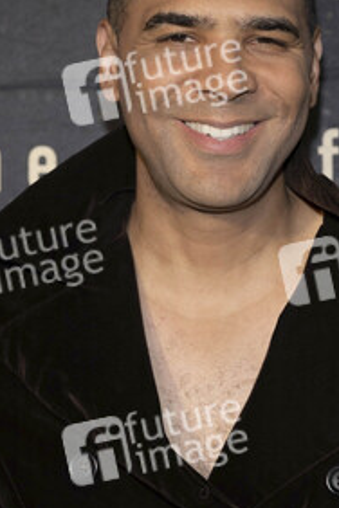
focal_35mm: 170
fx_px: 2401
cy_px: 173
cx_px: 207
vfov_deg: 12.1
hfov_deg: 8.1
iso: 800
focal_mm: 120
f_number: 5.6
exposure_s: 1/200
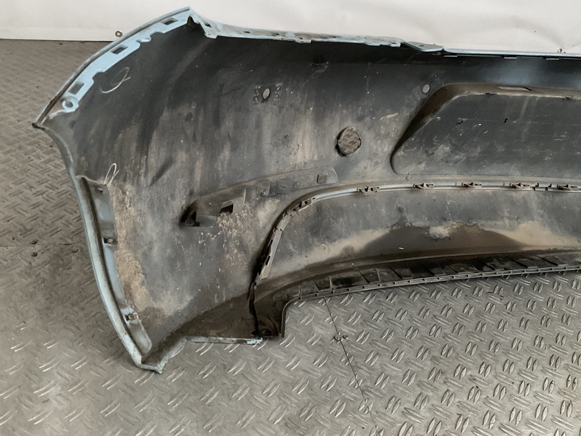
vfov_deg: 40.6
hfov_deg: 52.6
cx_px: 308
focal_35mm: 35
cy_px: 180
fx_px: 587
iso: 320
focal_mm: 3
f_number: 1.8
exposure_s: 1/25
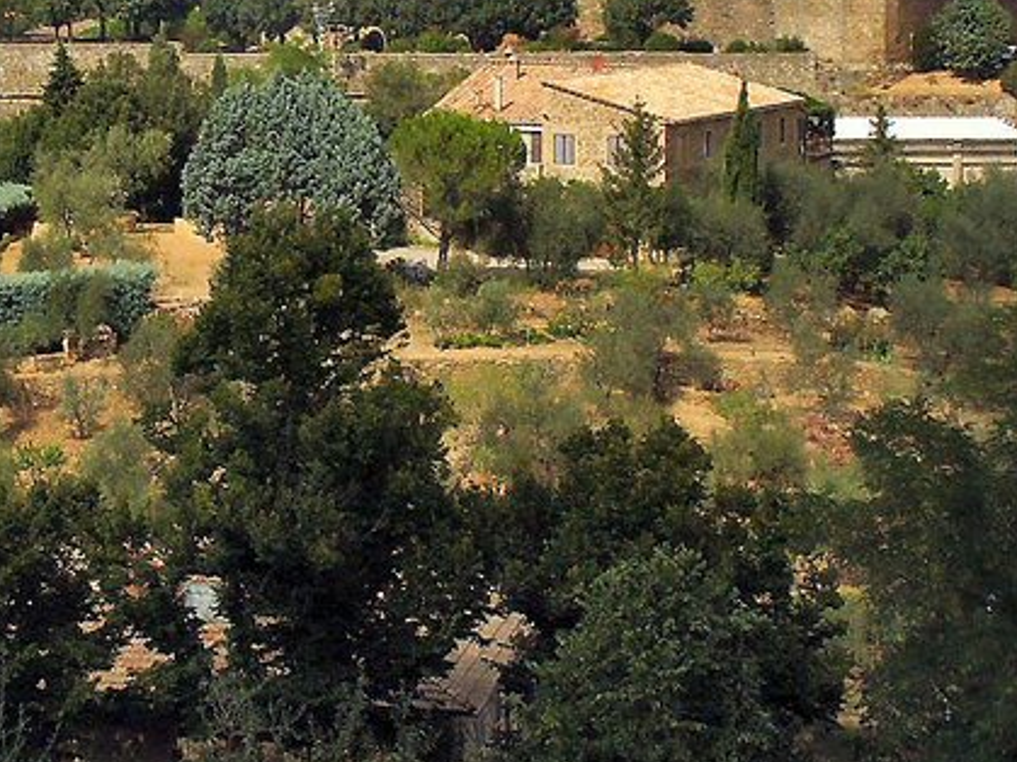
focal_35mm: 107
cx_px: 362
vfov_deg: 13.8
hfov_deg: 18.3
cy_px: 148
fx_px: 3143
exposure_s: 1/350
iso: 100
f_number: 8
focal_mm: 14.43
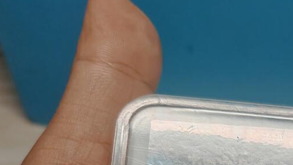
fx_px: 629
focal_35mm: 81
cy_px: 278
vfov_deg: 13.6
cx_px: 382
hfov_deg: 23.2
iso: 160
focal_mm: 7.62
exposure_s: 1/1000
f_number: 1.6
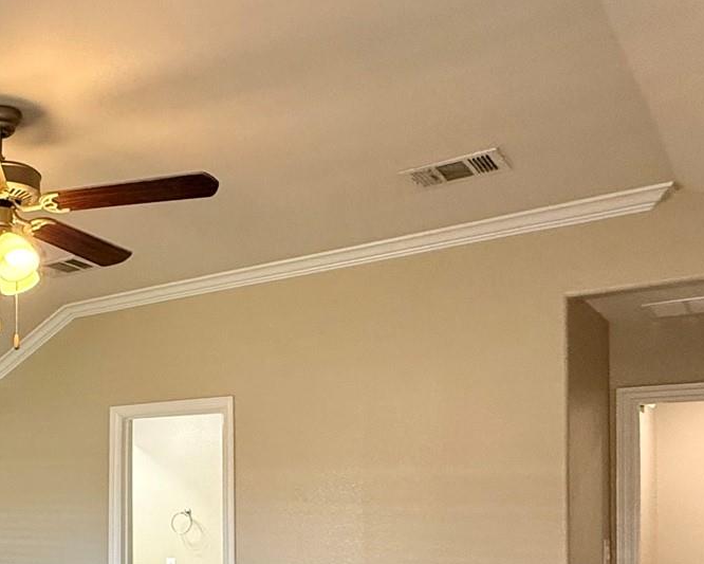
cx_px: -52
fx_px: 875
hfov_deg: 37.4
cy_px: 490
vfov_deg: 34.0
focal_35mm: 42
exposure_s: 1/120
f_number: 2.2
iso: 400
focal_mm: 2.22
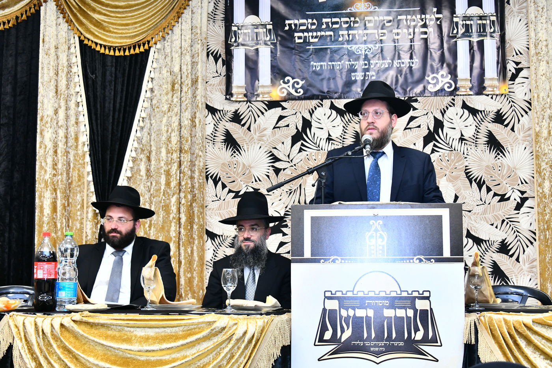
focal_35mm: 52
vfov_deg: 26.0
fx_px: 797
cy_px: 184
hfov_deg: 38.2
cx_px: 276
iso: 2500
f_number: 5.6
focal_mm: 52
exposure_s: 1/125
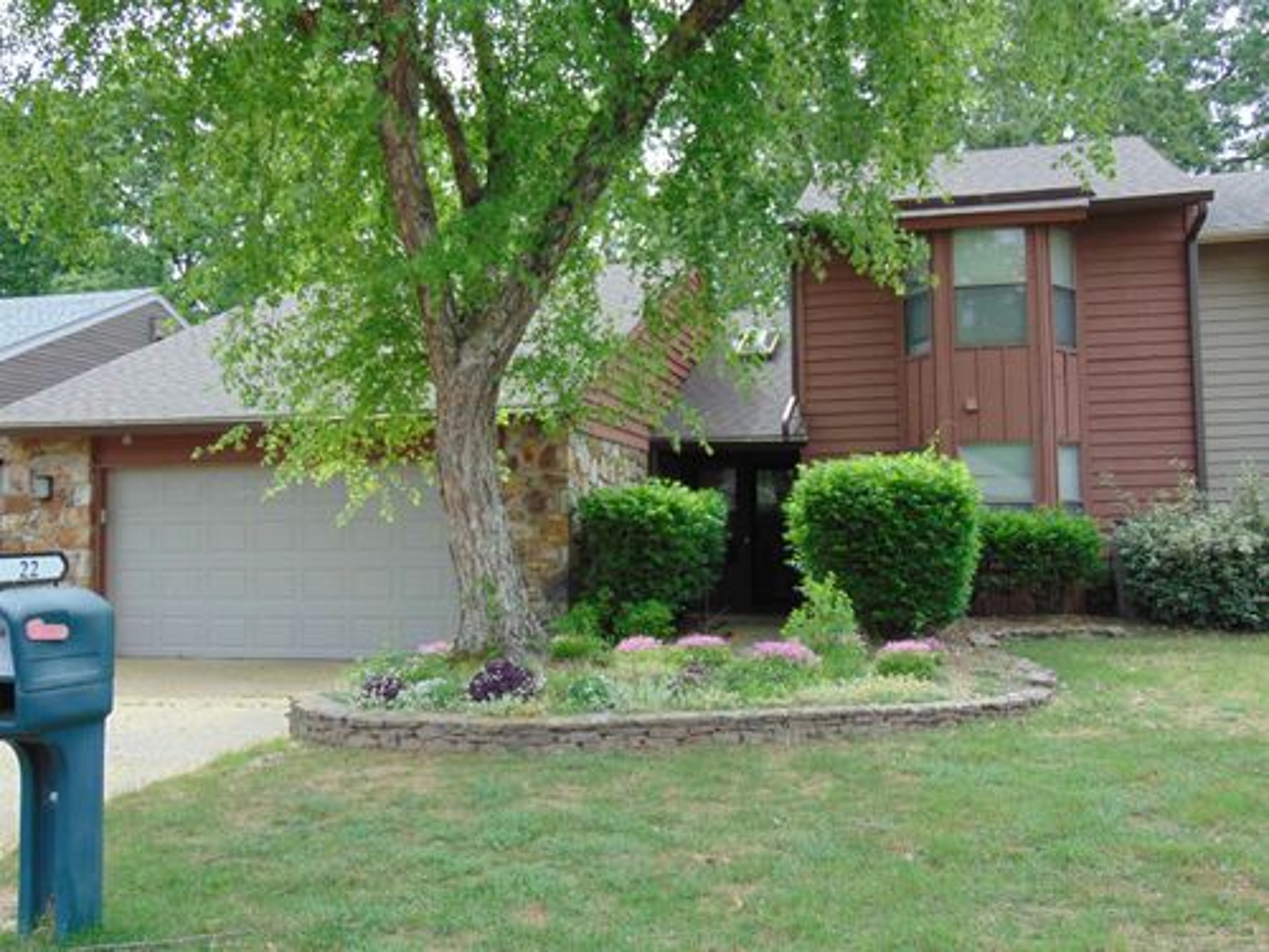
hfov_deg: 52.6
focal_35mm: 35
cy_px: 476
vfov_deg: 40.7
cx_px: 634
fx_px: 1283
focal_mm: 6.3
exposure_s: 1/400
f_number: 3.2
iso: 80
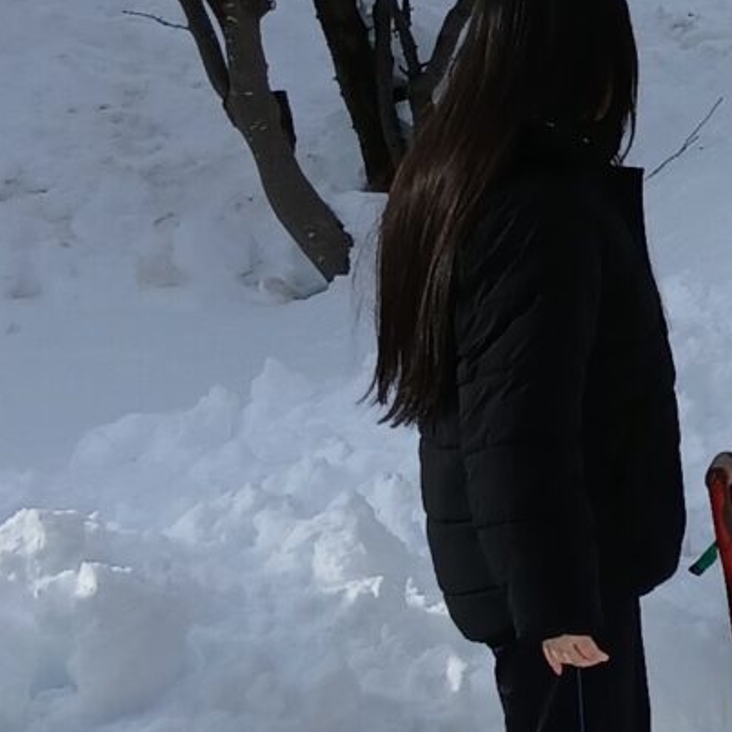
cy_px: 16
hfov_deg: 11.2
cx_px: 1270
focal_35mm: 146
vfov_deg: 11.8
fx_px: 3493
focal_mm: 3.86
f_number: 1.8
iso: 20
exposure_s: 1/853
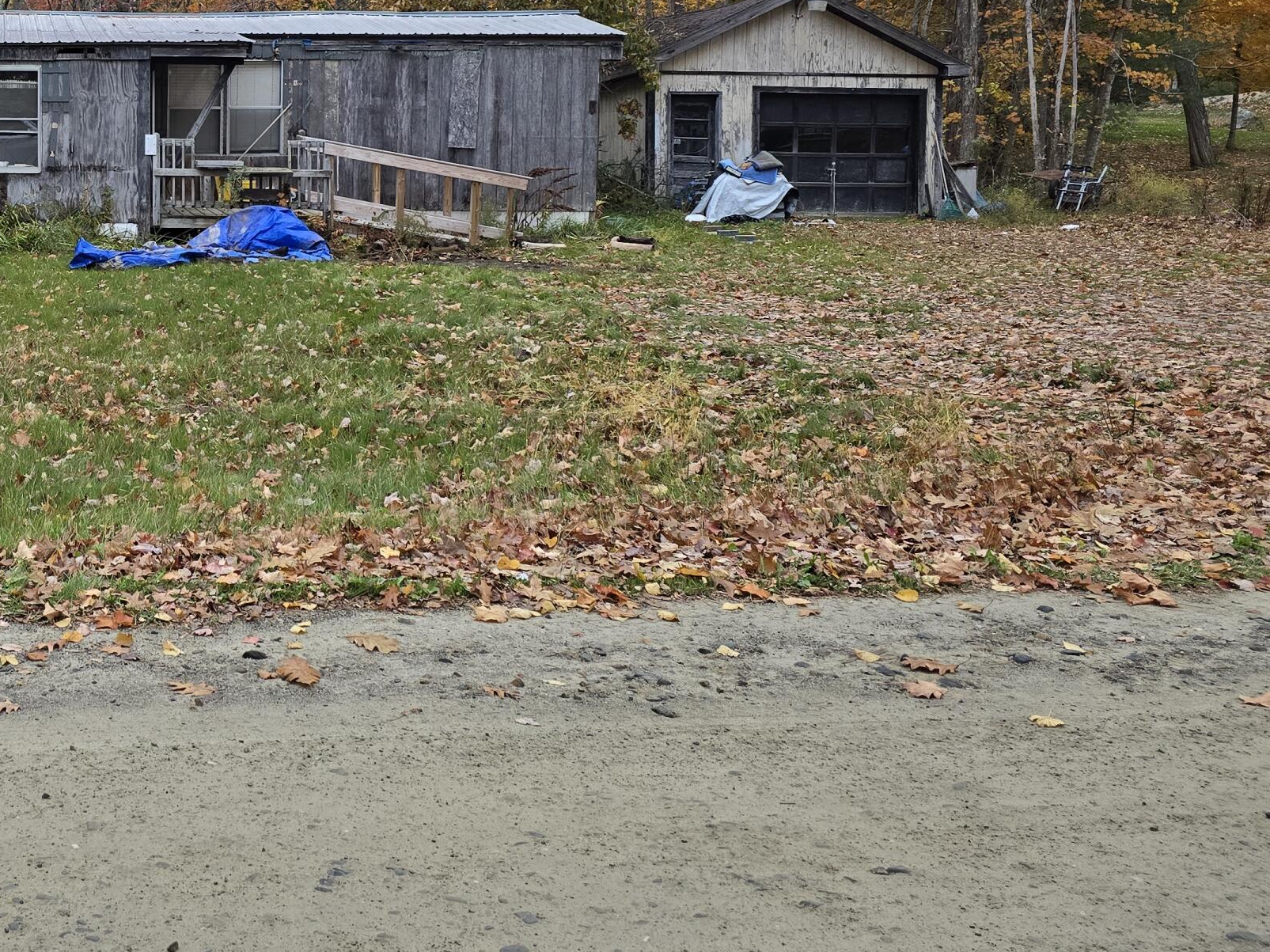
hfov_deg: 40.1
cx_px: 89
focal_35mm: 43
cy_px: 237
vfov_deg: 32.9
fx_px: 1577
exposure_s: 1/180
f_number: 1.7
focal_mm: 6.3
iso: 125
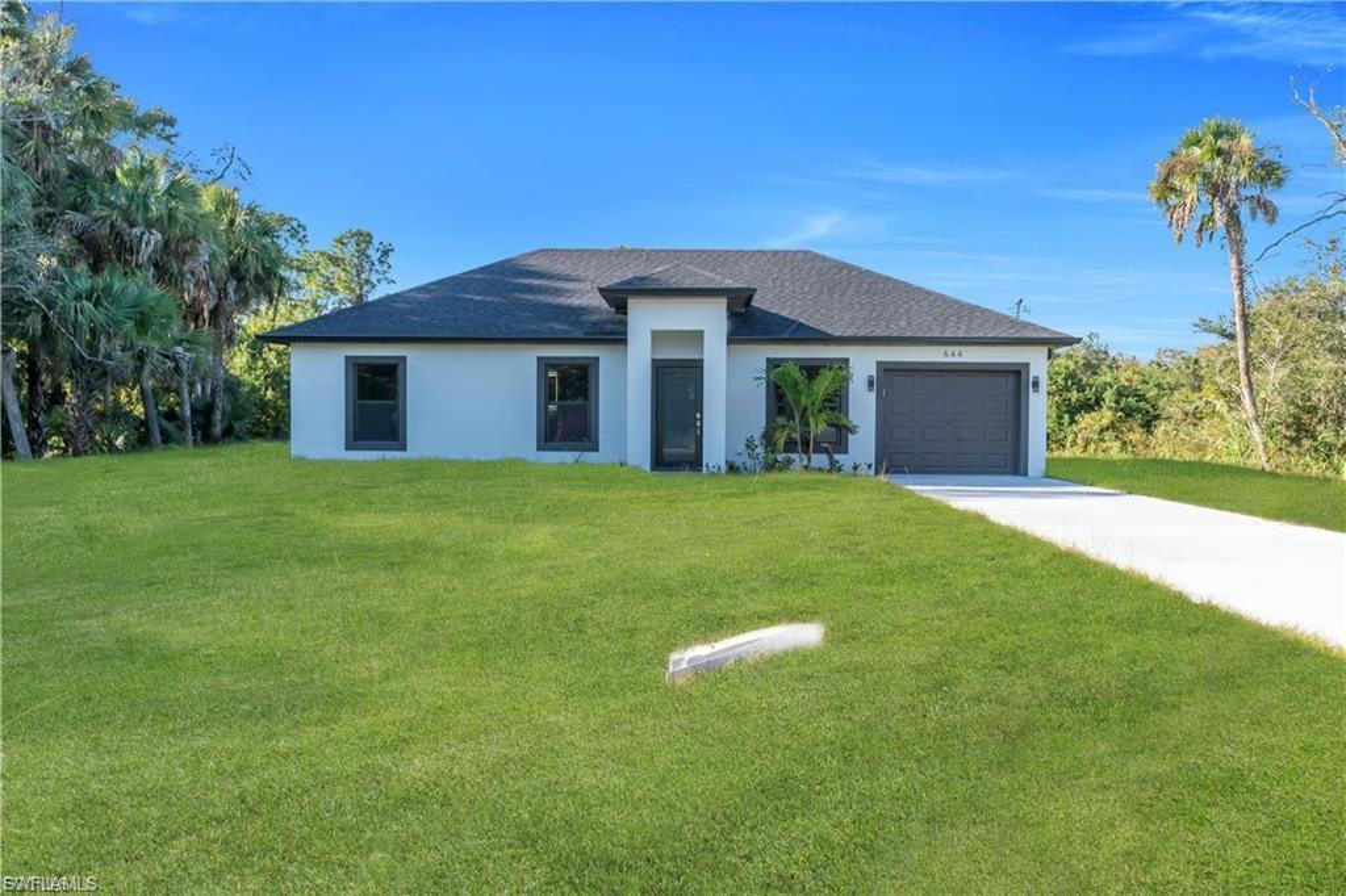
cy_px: 448
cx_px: 673
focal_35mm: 30
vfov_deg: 43.6
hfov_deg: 61.9
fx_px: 1121
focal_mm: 20
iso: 100
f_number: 6.3
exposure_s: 1/200
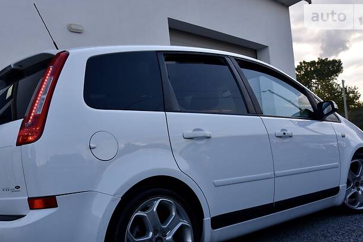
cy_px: 154
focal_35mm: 39
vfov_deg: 34.0
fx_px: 393
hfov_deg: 49.5
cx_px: 162
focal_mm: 30
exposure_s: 1/250
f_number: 8
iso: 280
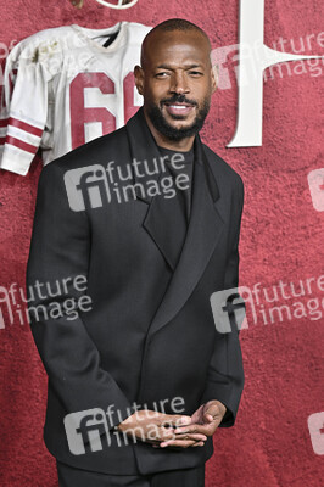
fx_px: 1149
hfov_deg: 16.0
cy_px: 244
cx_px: 162
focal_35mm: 85
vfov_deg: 23.9
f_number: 6.3
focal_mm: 85
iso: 400
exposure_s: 1/400
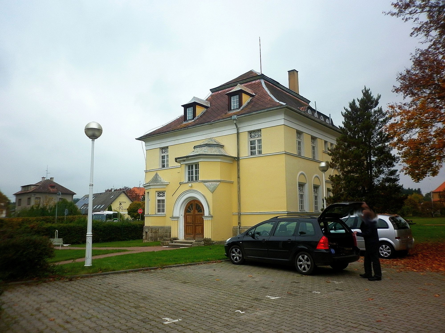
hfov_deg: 63.4
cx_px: 222
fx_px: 360
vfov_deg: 49.7
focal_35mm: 28
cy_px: 166
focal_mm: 5
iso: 80
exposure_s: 1/500
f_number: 2.8
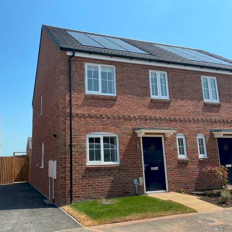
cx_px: 88
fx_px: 235
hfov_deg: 52.0
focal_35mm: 31
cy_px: 116
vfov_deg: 52.5
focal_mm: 4.2
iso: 32
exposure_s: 1/2747
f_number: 1.6
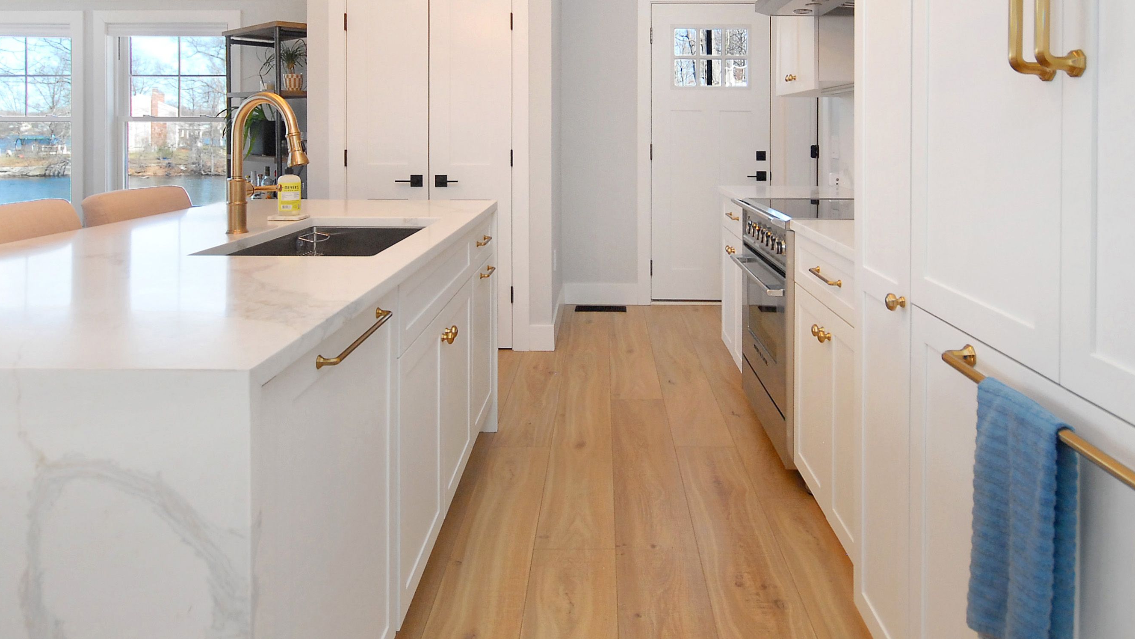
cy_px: 152
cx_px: 605
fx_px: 692
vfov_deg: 47.5
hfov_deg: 78.6
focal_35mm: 23
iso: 640
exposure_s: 1/60
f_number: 5.6
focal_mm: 10
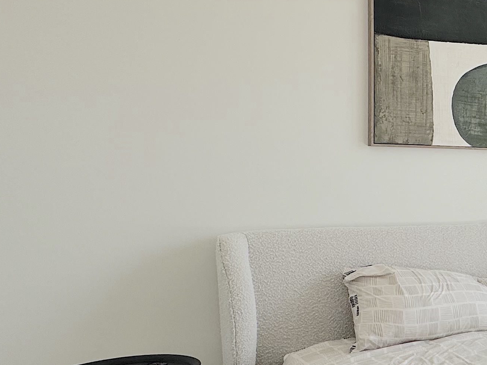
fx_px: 605
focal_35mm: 43
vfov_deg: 33.6
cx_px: 666
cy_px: 182
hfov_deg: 31.3
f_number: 2.2
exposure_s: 1/479
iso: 40
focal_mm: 2.22
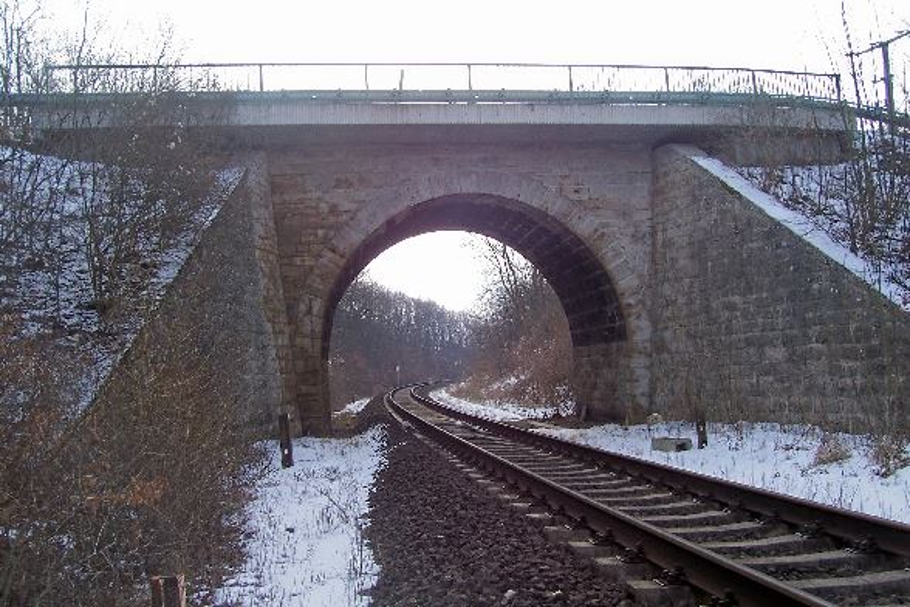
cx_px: 455
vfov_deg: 38.9
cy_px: 304
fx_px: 859
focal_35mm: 34
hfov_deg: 55.8
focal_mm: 5.6
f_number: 5.6
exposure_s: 1/250
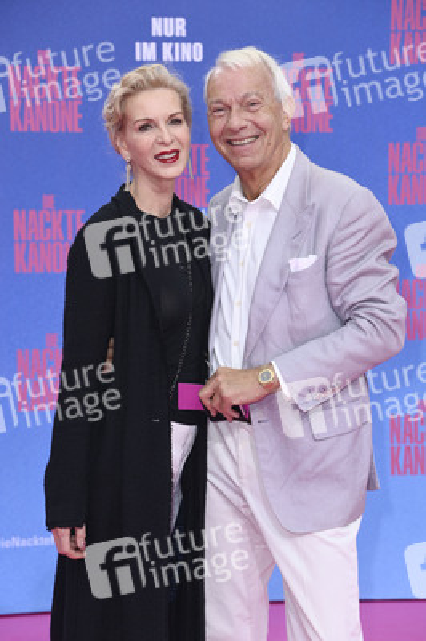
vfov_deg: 15.2
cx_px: 213
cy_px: 320
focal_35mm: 135
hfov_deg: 10.1
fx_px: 2400
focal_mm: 135
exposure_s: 1/250
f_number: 7.1
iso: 250
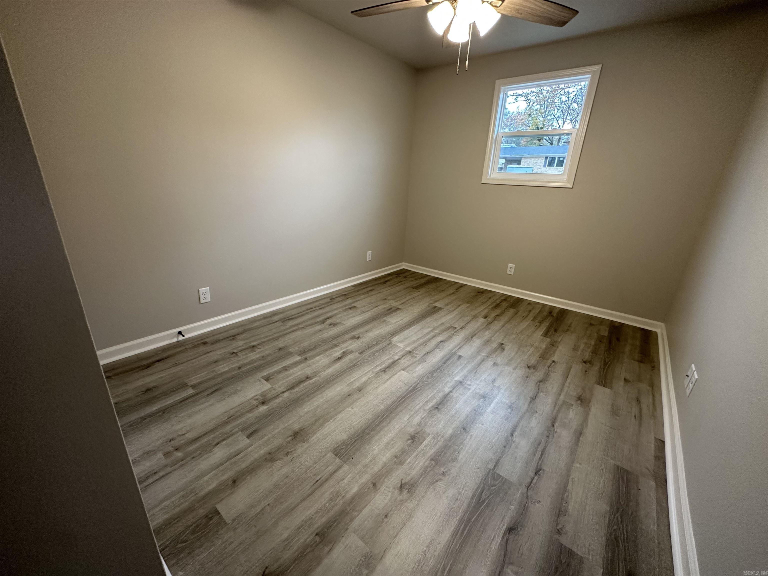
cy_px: 288
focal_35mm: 14
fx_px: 311
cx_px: 384
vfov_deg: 85.7
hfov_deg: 102.1
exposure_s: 1/60
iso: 160
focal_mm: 2.22
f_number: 2.2
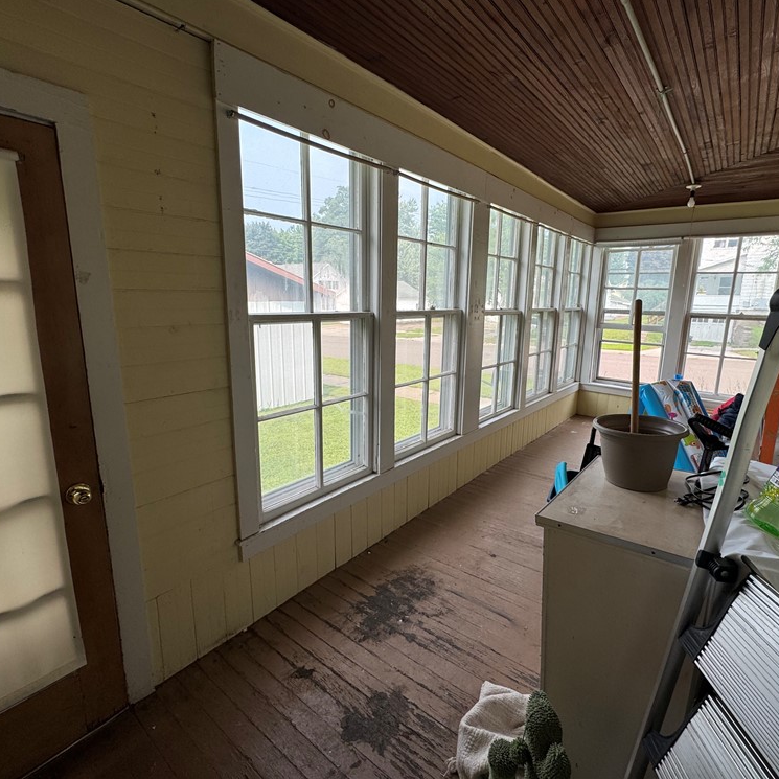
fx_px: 433
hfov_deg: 83.9
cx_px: 407
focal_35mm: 17
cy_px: 379
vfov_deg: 83.9
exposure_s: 1/299
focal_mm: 2.22
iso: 40
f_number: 2.2
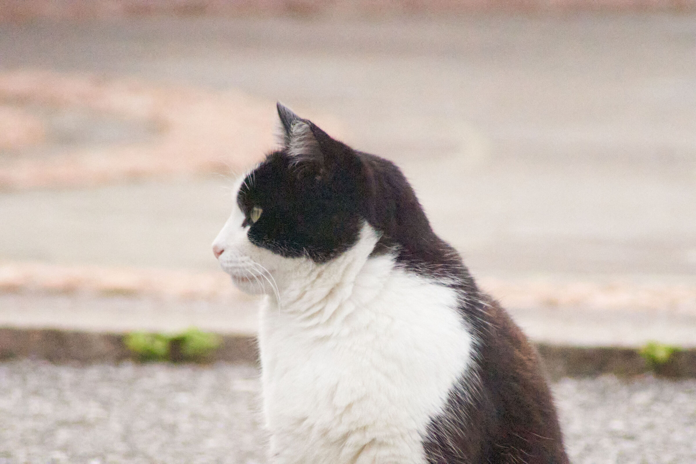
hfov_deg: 2.3
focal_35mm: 900
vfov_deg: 1.5
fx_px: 17399
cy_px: 232
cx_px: 348
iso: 25600
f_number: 11
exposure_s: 1/8000
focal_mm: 600
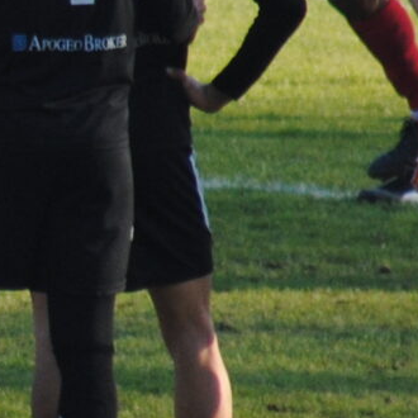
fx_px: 29782
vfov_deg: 0.8
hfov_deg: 0.8
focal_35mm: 2180
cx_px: -725
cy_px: 87
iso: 280
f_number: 4.8
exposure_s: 1/500
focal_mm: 220
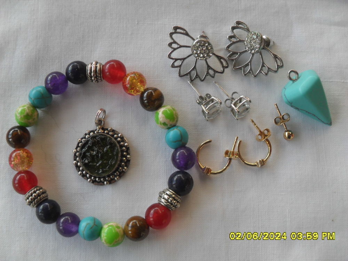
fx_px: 352
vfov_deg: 40.7
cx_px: 174
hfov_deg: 52.6
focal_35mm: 35
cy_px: 130
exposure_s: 1/180
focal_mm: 6.2
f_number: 2.8
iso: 100
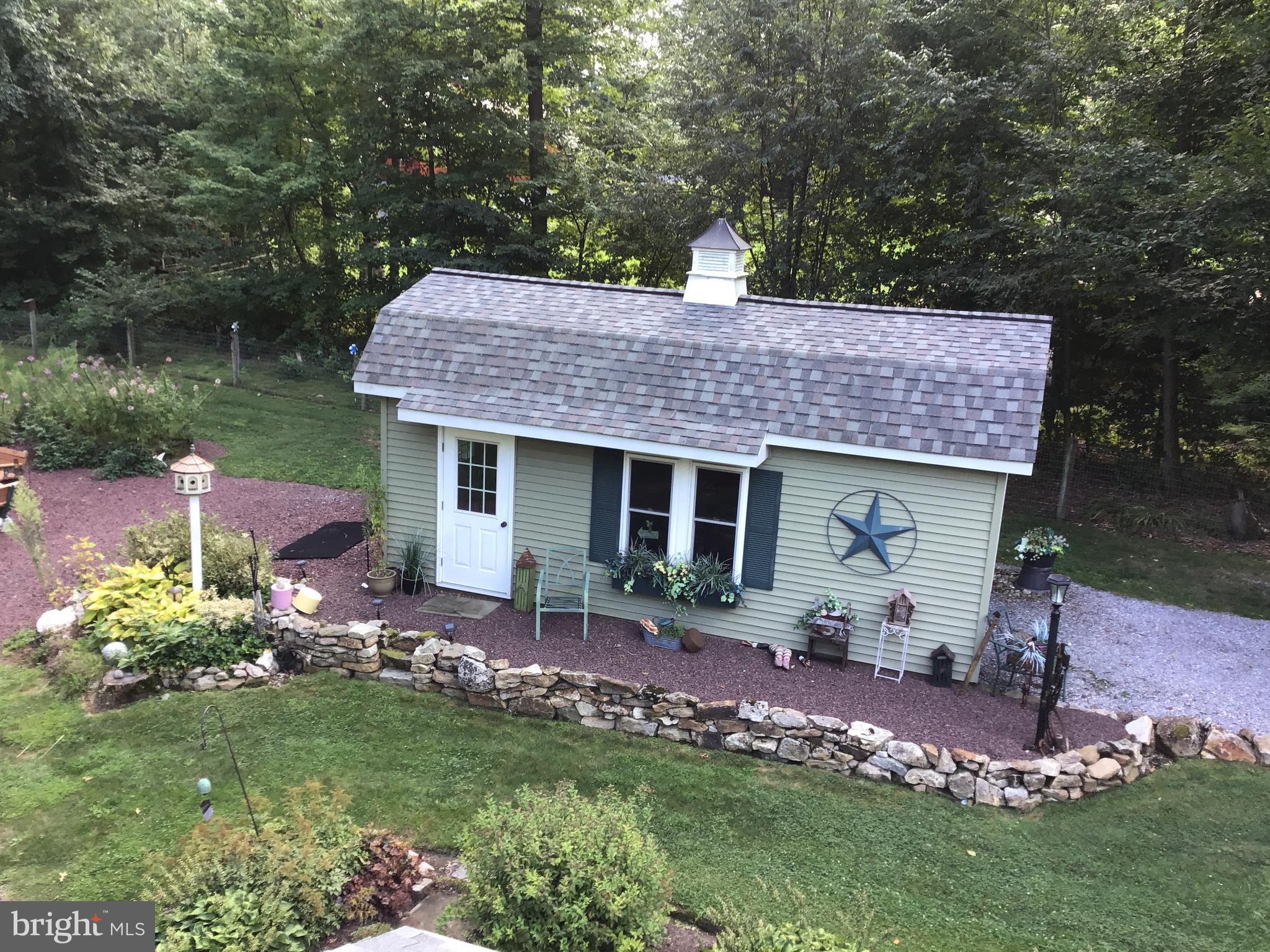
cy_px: 476
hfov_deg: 58.4
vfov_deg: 45.4
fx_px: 1137
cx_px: 635
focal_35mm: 31
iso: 32
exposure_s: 1/60
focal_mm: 3.3
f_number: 2.4
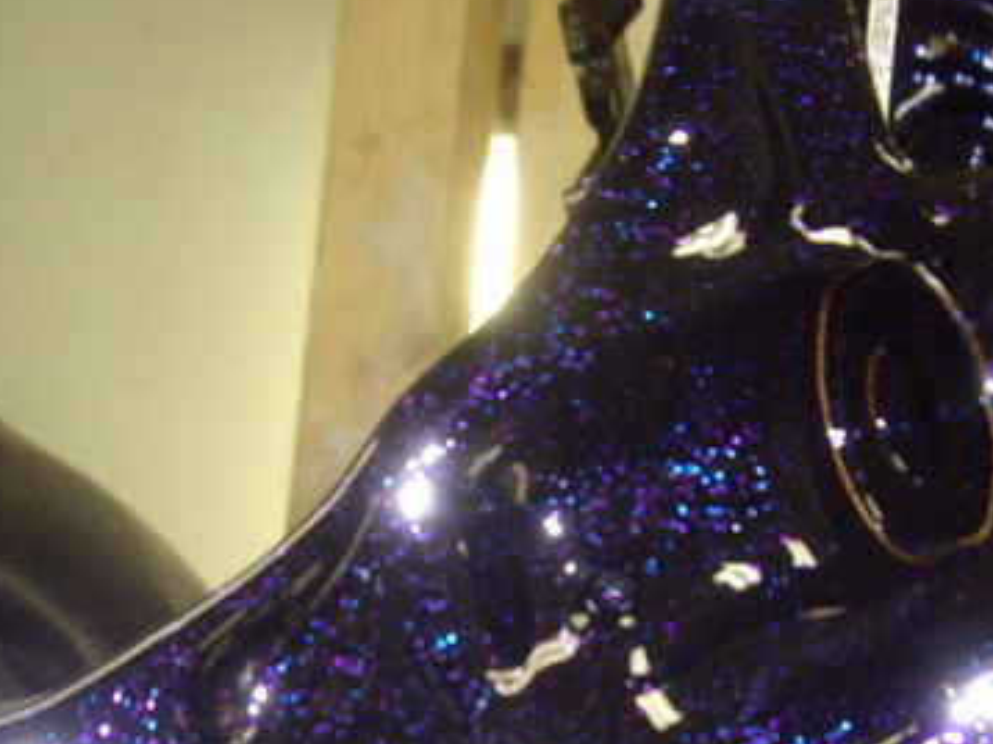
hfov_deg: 28.6
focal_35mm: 68
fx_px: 1949
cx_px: 558
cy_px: 622
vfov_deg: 21.3
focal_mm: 7.9
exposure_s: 1/100
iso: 400
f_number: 2.8
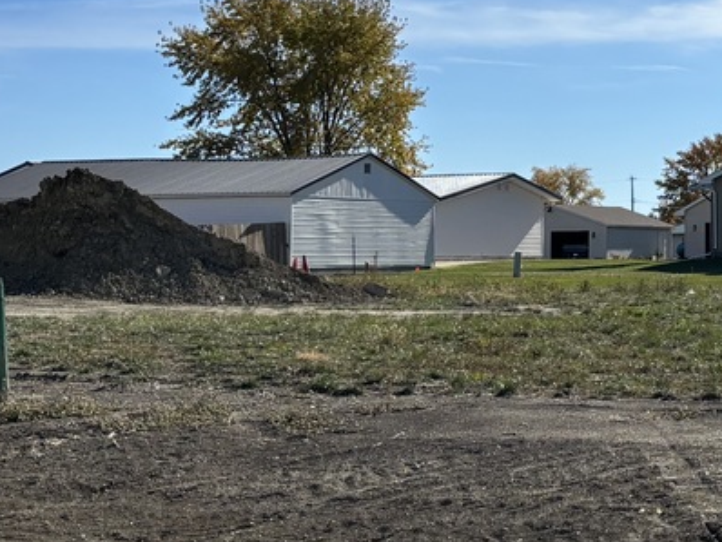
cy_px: 71
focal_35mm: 94
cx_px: 851
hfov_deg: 19.7
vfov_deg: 15.6
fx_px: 1962
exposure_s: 1/6329
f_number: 1.6
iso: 50
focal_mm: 5.96
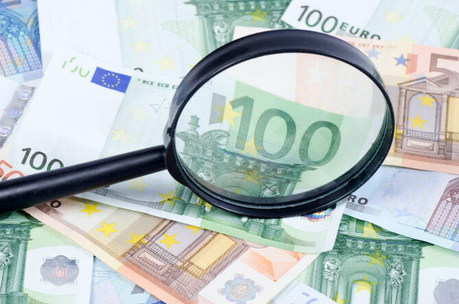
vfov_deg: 8.8
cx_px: 225
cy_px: 160
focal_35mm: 155
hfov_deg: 13.3
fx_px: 1972
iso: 100
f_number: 14
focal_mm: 90
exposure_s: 1/160
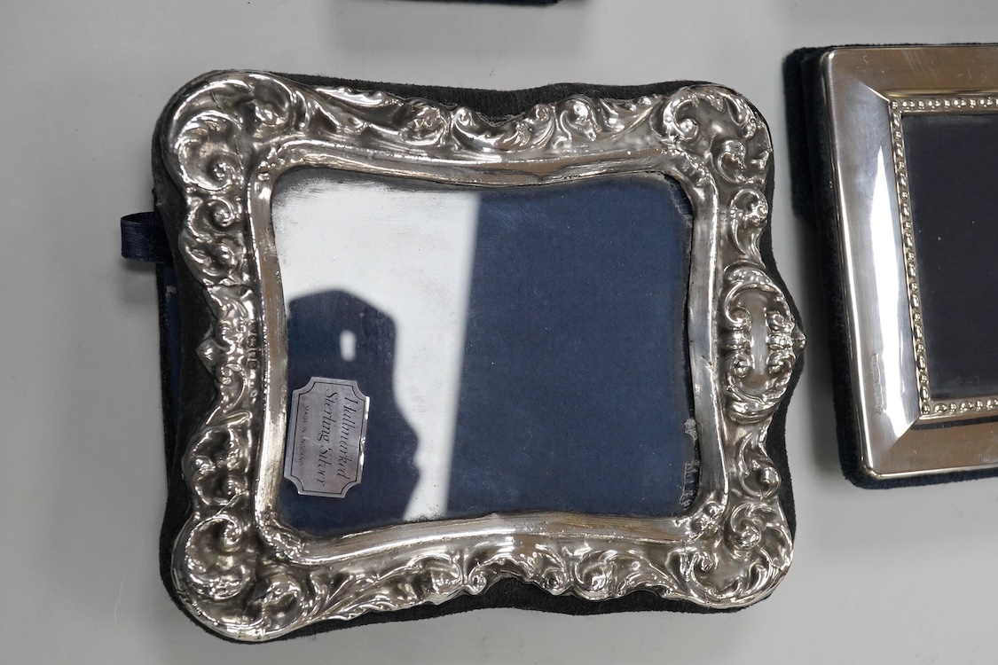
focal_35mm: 45
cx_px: 499
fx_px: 1247
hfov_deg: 43.6
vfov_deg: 29.9
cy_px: 332
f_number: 11
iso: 2500
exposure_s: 1/250
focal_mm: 30
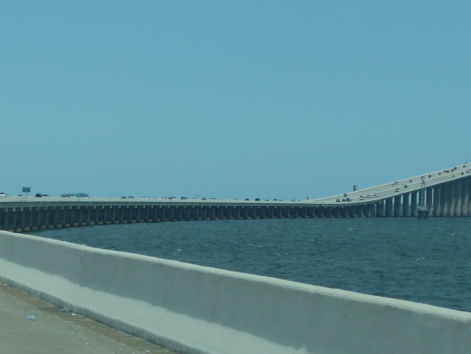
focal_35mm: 279
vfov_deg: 5.3
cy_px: 49
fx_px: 3797
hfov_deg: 7.1
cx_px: 463
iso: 100
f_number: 4
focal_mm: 20.5
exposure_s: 1/1600
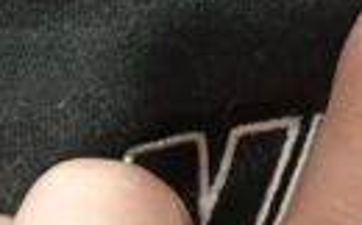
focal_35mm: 88
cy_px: -36
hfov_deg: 23.0
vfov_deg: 14.4
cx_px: 320
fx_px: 867
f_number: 1.8
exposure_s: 1/16.7
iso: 1725
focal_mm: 3.98
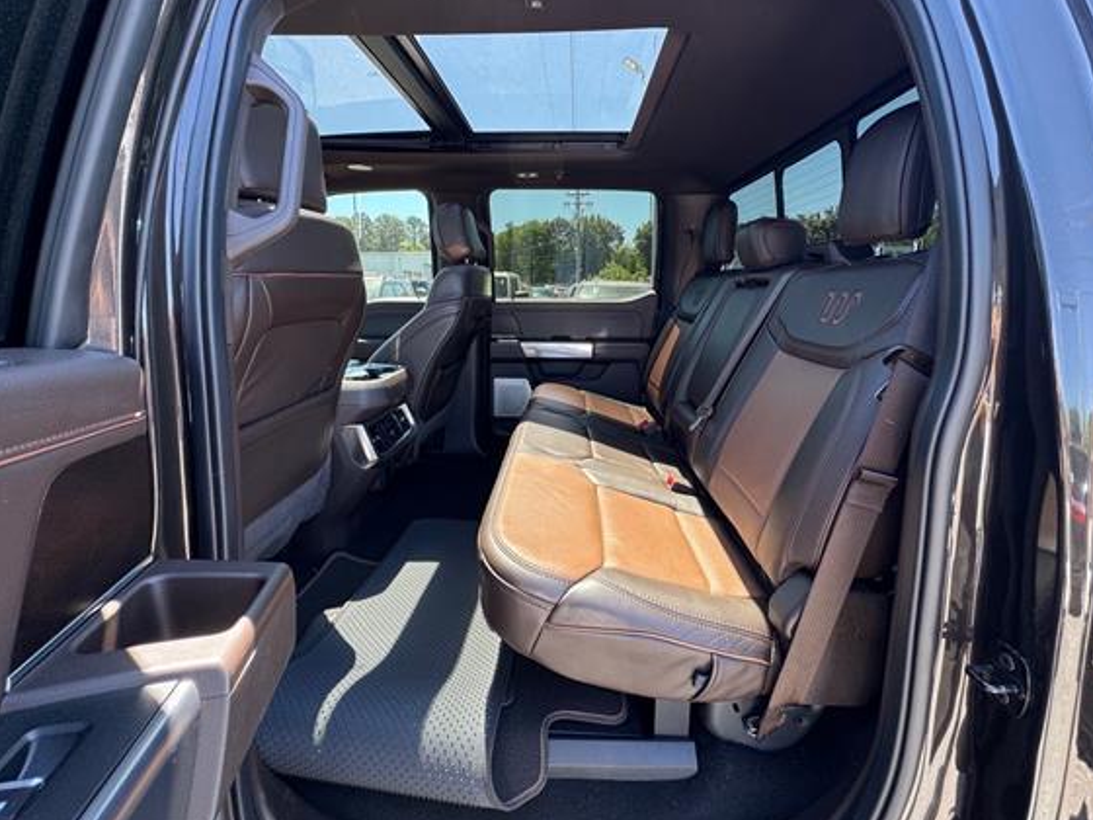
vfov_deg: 77.8
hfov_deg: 94.5
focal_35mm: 16
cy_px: 359
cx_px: 554
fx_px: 505
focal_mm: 2.22
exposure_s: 1/99
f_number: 2.2
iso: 80
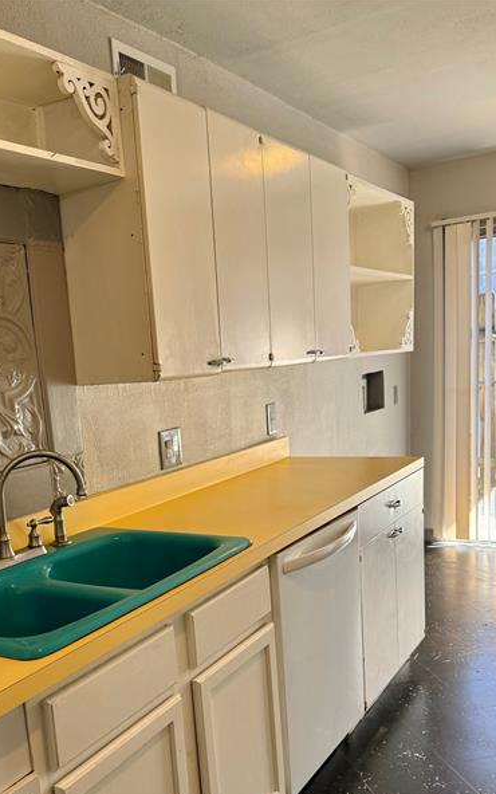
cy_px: 514
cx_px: 185
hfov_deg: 38.1
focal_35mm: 33
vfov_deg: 57.2
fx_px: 714
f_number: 1.78
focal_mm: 6.76
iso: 125
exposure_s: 1/121
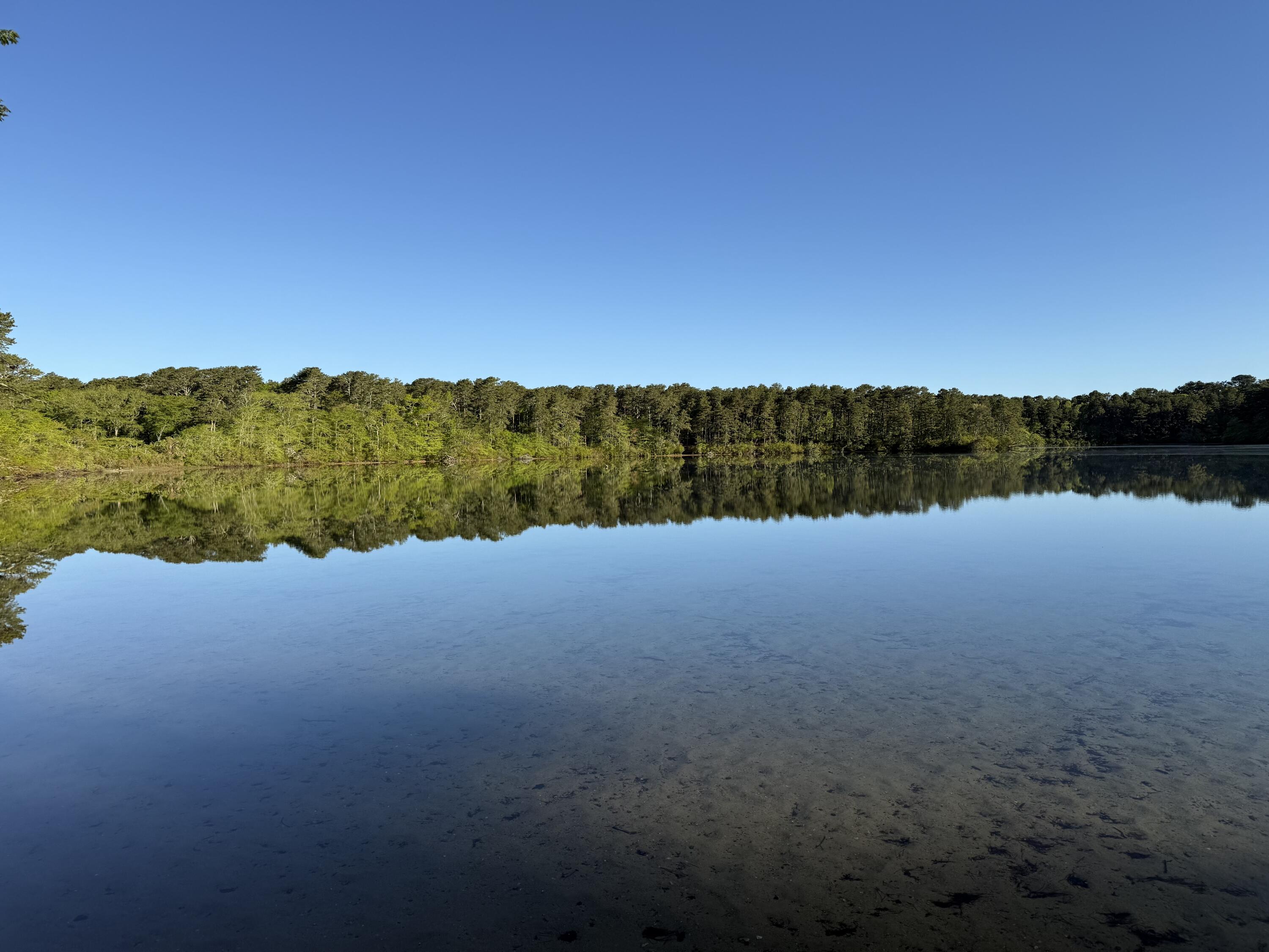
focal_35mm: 24
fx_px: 880
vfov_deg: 56.8
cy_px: 476
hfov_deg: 71.6
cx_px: 634
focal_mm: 6.76
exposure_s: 1/3584
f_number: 1.78
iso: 80
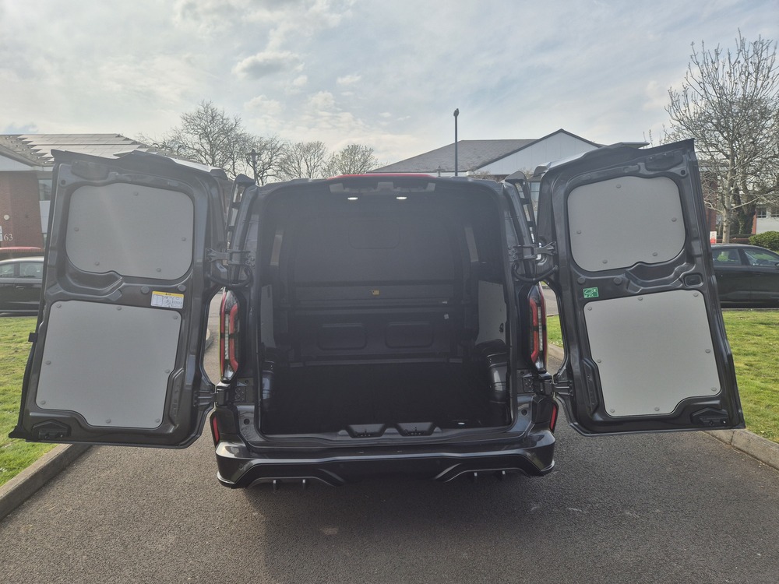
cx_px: 390
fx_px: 518
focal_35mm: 23
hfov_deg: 73.9
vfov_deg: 58.9
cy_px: 292
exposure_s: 1/1976
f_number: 1.8
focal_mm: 5.4
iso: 25
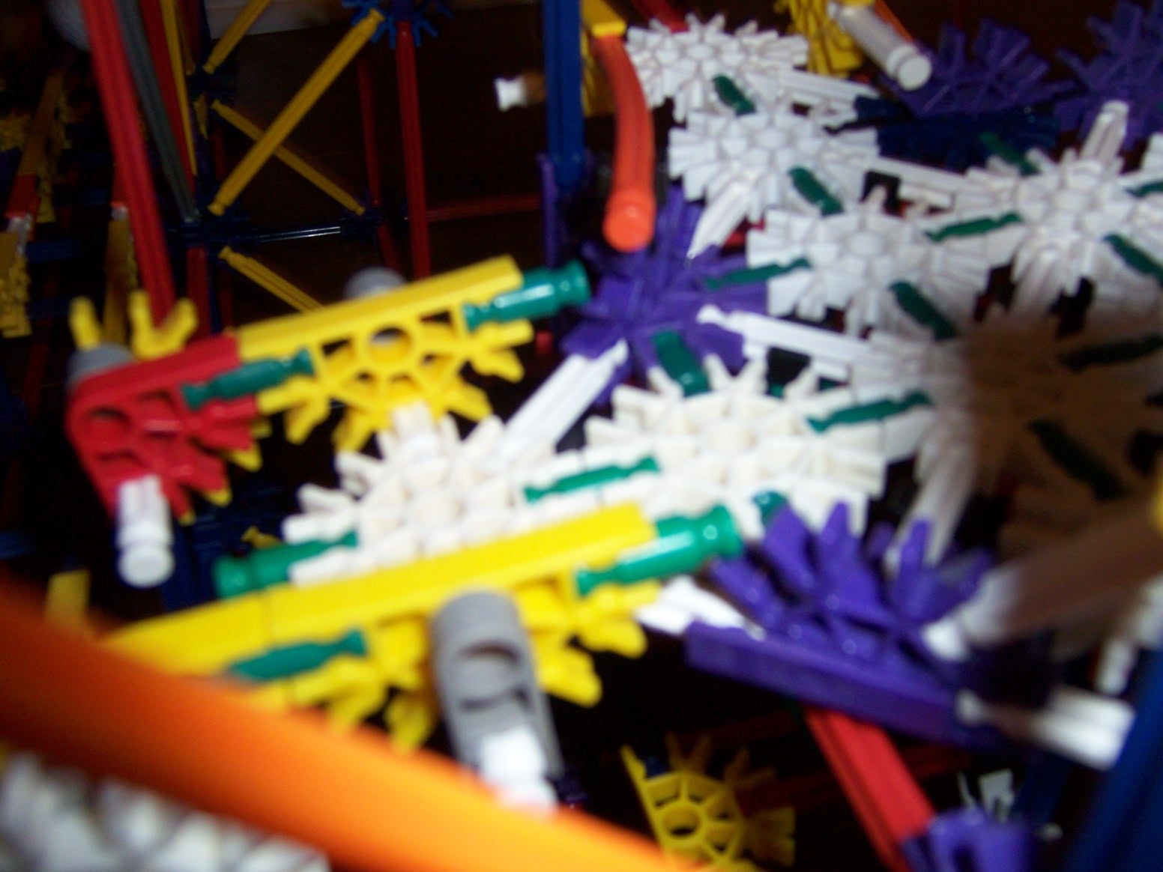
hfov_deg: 55.4
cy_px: 436
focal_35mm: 33
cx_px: 582
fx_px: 1109
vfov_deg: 42.9
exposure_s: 1/60
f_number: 2.8
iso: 140
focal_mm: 5.5
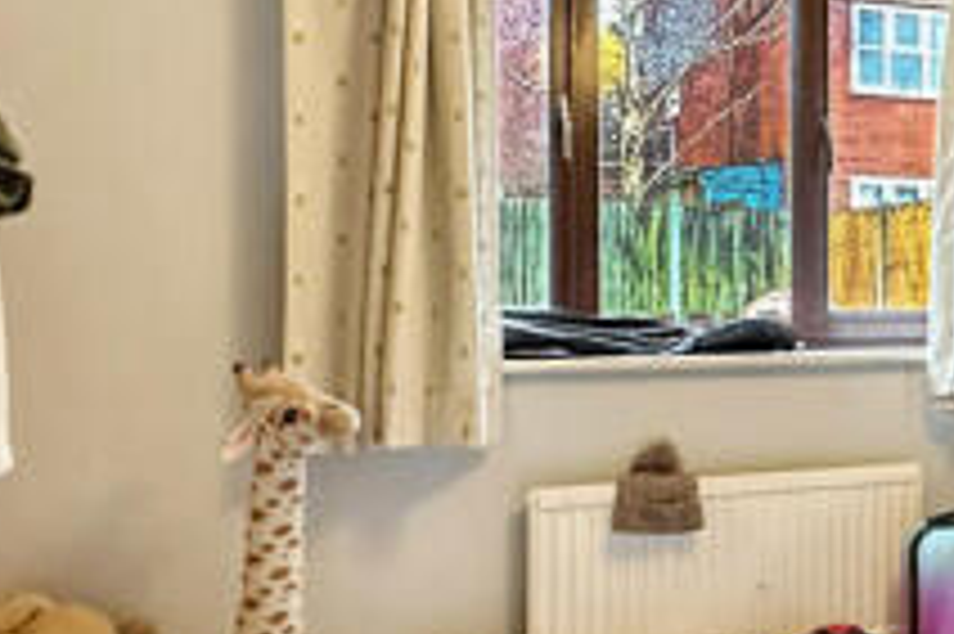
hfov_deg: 44.5
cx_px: 844
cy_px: 600
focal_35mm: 40
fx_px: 1059
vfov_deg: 31.4
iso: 1000
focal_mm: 2.22
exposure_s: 1/50
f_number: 2.2
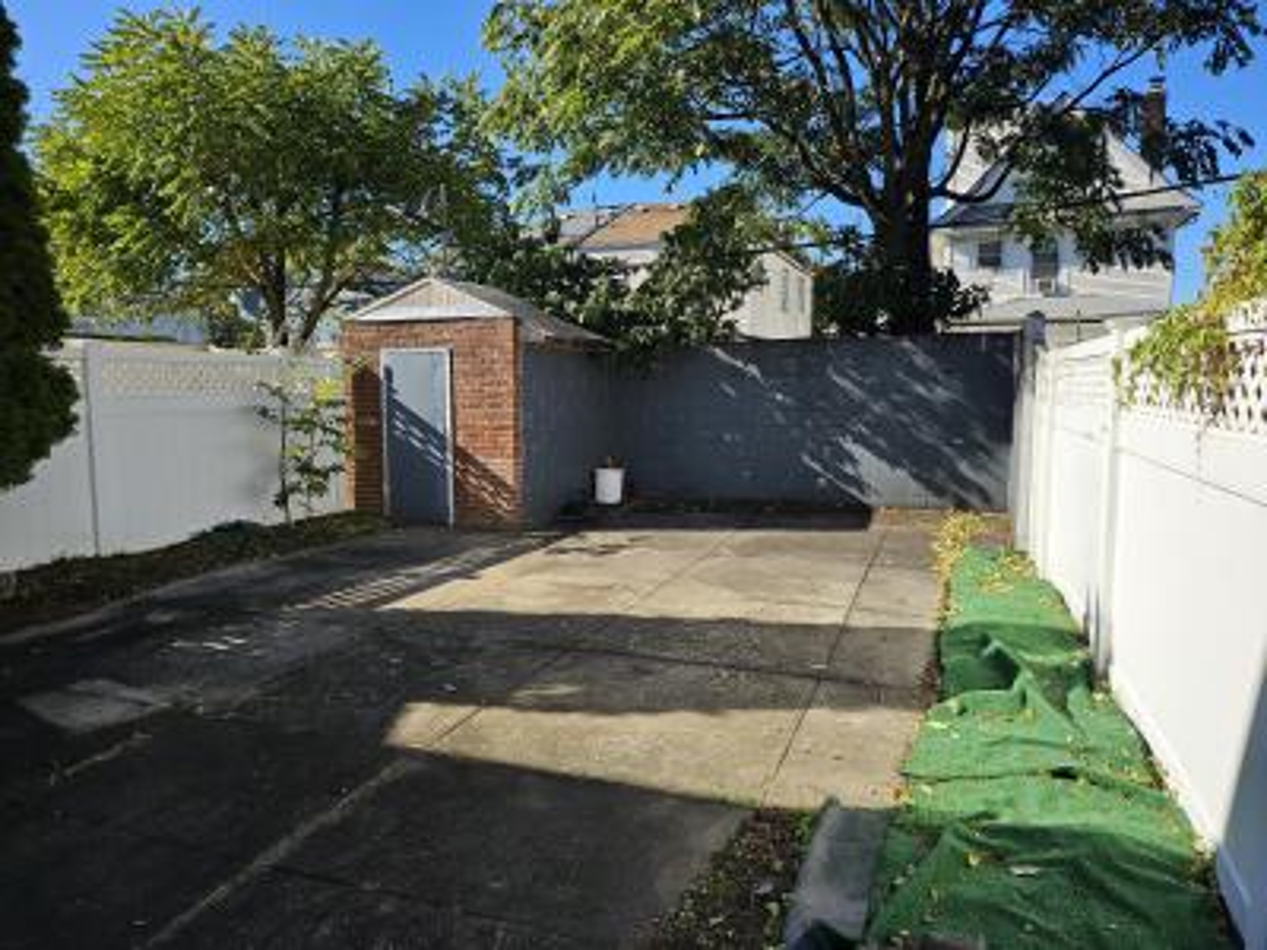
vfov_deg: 56.8
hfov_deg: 71.6
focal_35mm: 24
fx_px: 878
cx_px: 634
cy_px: 475
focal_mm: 5
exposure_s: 1/2937
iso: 50
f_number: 1.8
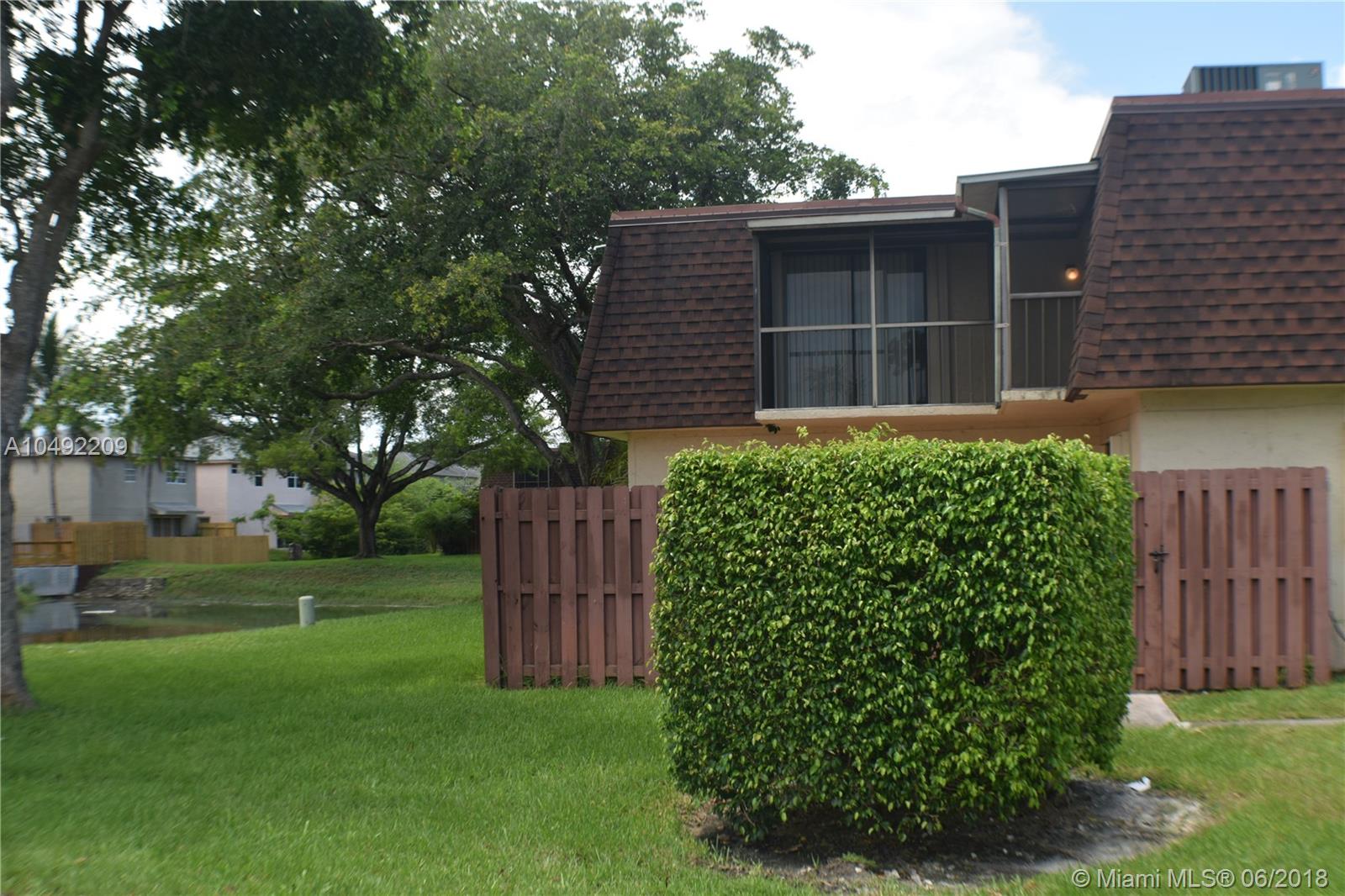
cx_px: 672
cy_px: 448
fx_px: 1905
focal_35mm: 51
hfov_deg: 38.9
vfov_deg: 26.5
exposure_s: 1/200
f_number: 8
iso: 100
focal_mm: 34
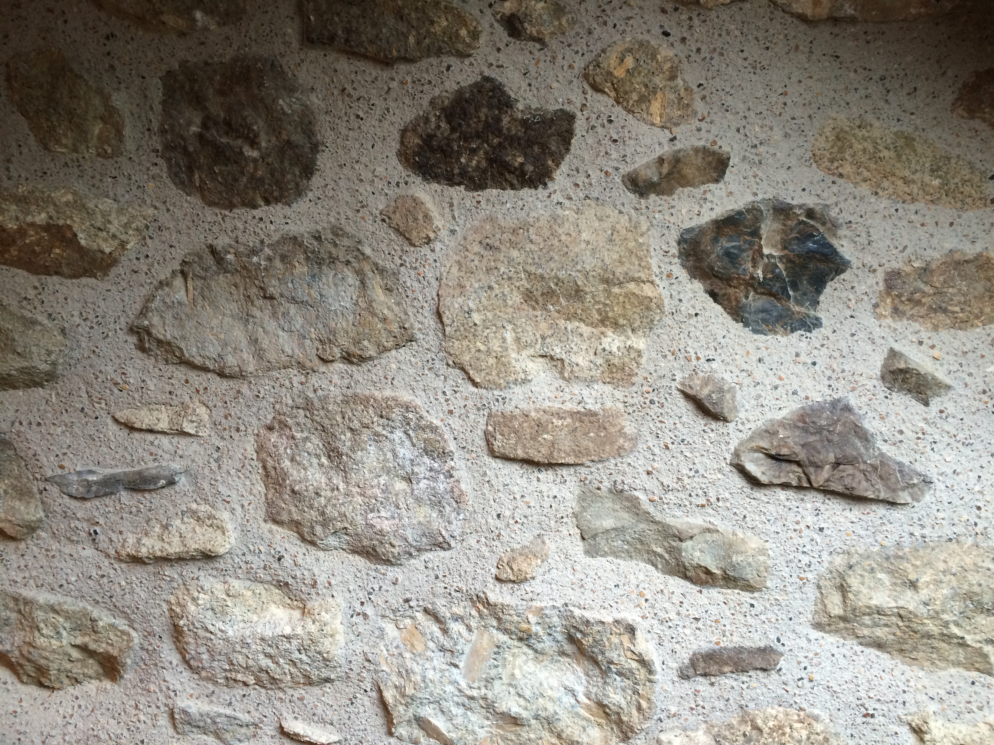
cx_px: 497
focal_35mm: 29
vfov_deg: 48.2
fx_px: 833
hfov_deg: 61.7
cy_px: 372
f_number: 2.2
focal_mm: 4.15
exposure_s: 1/33
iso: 125
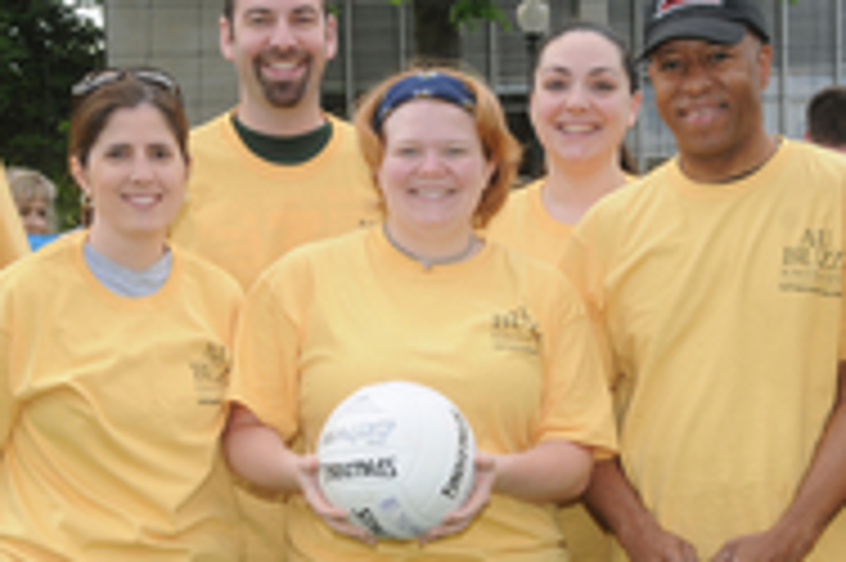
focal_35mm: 102
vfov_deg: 13.3
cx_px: 423
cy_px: 436
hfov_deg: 20.0
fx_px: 2395
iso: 250
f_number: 9
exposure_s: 1/125
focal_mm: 32
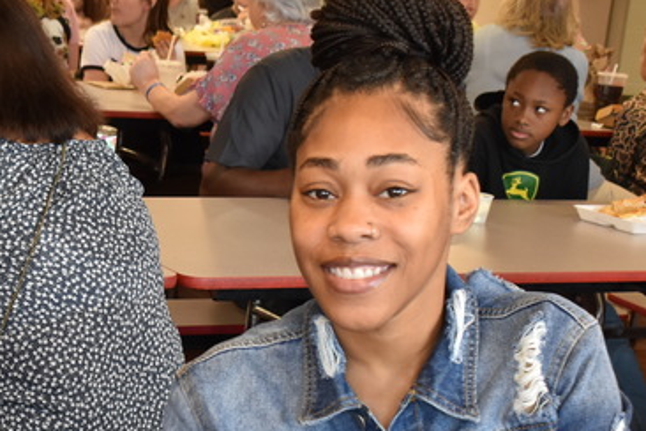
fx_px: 1706
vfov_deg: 14.3
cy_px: 355
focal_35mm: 95
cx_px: 55
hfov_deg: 20.9
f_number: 7.1
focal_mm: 29
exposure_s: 1/50
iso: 900
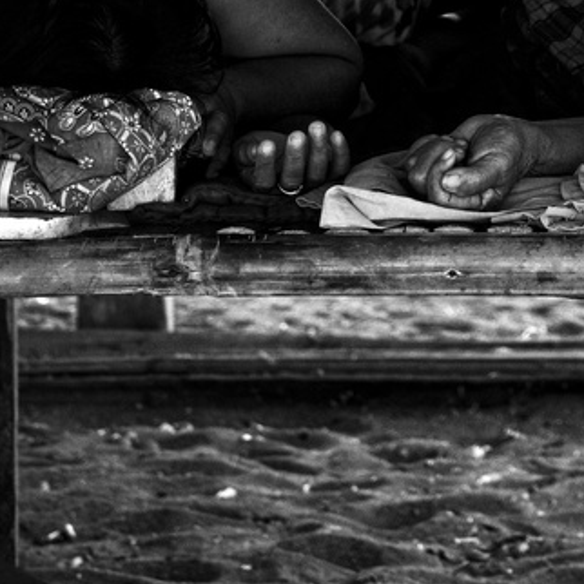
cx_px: 622
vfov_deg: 3.3
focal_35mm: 528
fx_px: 10078
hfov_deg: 3.3
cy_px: 277
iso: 500
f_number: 4
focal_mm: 73.24
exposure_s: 1/200
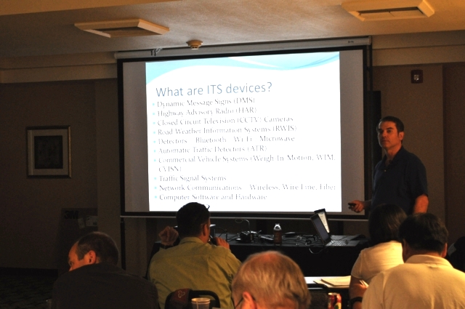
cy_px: 154
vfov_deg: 20.6
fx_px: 851
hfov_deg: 30.5
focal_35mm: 66
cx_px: 232
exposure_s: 1/30
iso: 900
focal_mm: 44
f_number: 5.3
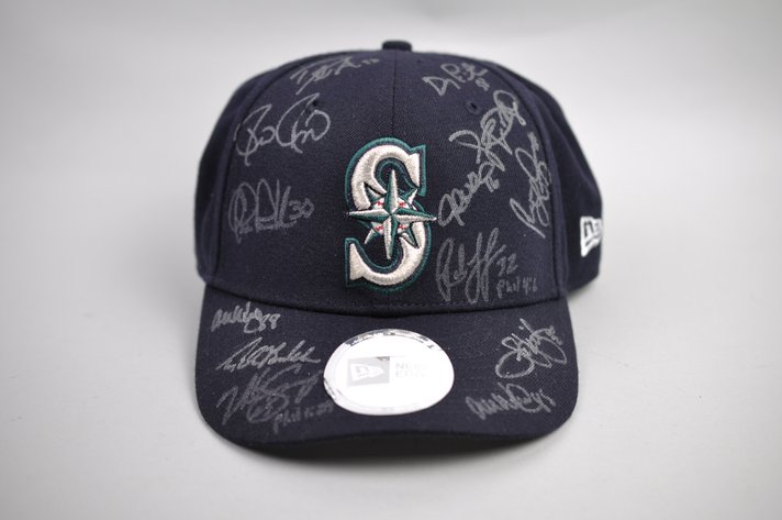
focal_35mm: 60
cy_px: 260
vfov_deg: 22.6
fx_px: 1302
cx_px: 391
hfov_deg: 33.4
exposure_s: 1/50
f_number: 3.5
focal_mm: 40
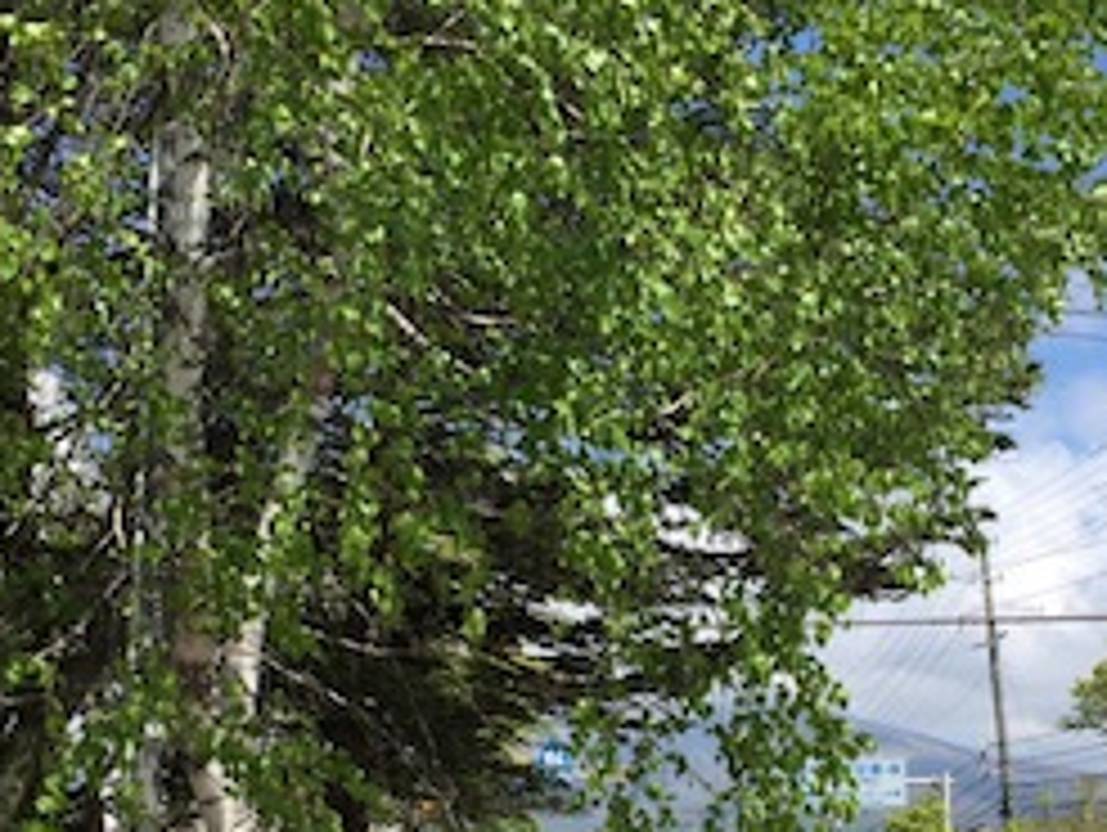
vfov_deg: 24.3
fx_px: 1921
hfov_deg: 32.1
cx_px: 666
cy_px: 582
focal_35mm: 60
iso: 32
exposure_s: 1/1721
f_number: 2.2
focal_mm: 4.15
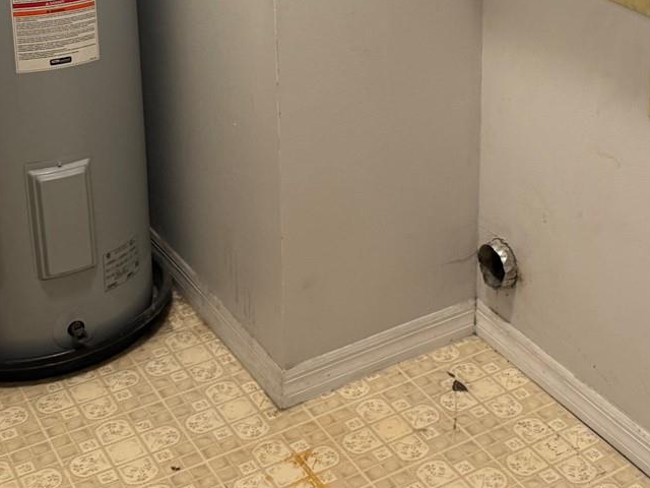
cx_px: 452
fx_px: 1127
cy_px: 4
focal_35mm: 60
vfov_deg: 23.4
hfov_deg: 31.8
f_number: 1.78
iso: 250
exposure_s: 1/60
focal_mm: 6.76
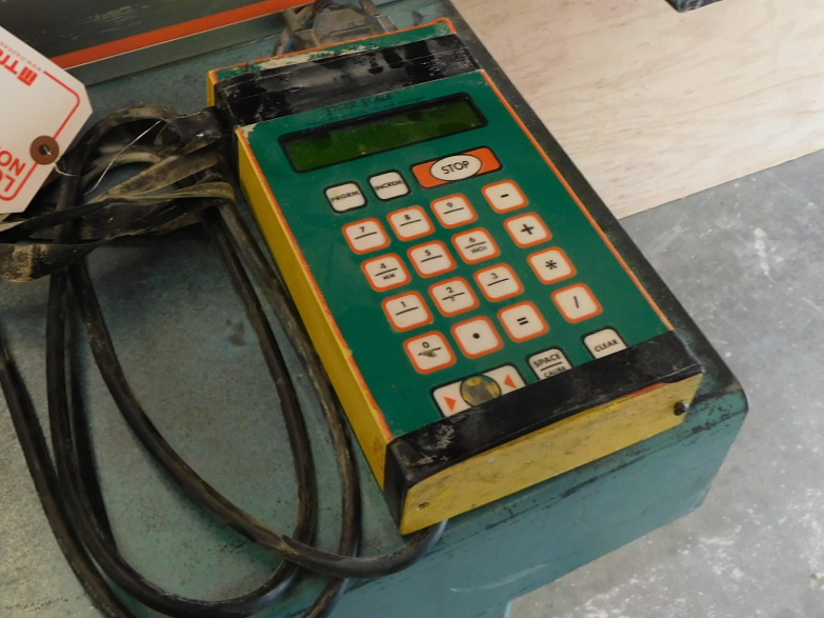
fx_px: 1119
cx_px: 418
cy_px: 120
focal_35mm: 47
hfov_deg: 40.4
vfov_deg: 30.1
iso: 125
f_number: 3
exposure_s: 1/40
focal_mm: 4
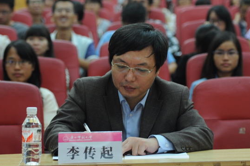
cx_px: 128
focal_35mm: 126
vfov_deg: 10.9
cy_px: 79
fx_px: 871
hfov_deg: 16.3
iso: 500
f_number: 2.8
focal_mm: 75
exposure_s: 1/13
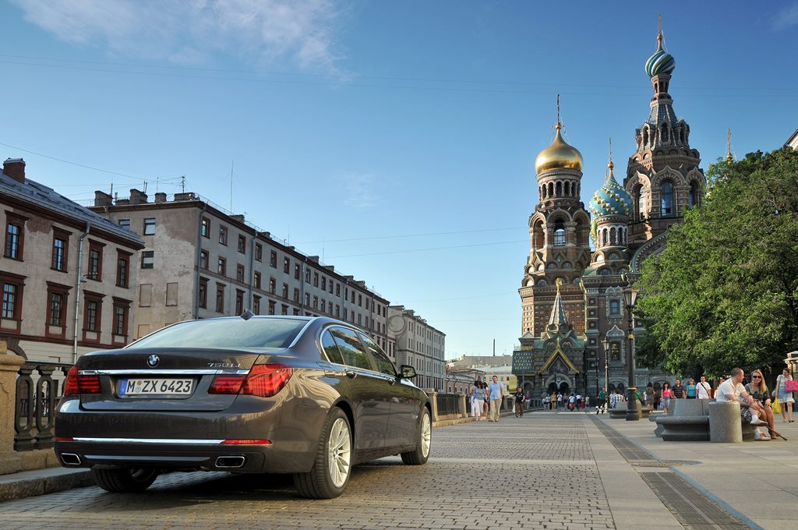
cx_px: 399
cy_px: 265
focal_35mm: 33
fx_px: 731
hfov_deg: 57.3
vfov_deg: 39.9
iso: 200
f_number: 8
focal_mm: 22
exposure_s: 1/180
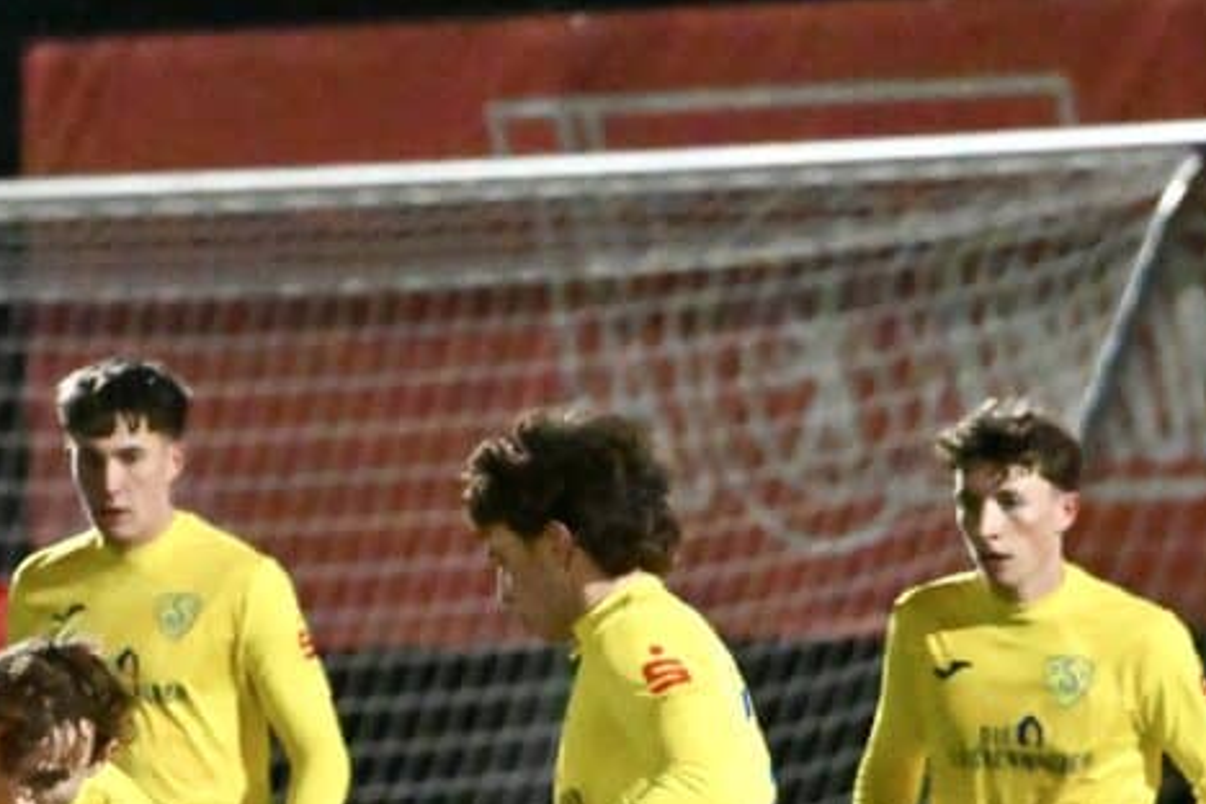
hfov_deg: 2.4
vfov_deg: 1.6
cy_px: 888
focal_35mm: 876
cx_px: -34
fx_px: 29344
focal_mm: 200
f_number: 3.2
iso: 10000
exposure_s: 1/1250
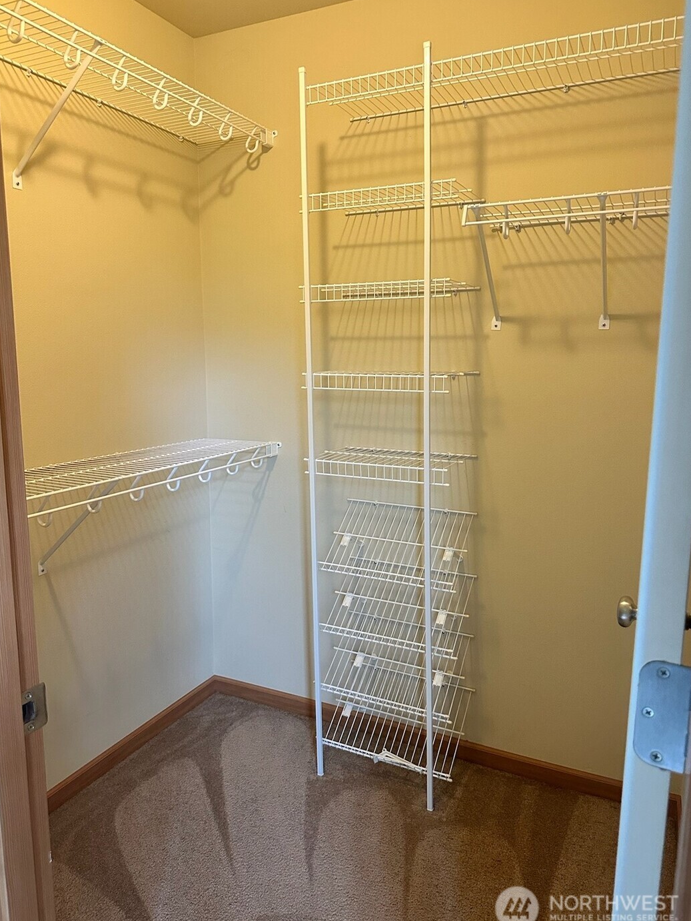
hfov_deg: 54.9
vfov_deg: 69.4
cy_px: 459
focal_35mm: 25
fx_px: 665
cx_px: 339
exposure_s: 1/60
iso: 400
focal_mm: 6.86
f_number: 1.78
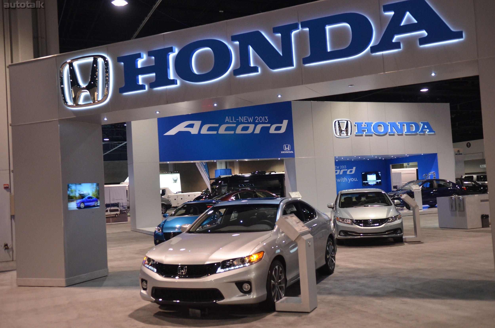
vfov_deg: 34.1
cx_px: 248
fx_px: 535
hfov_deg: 49.6
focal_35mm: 39
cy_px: 164
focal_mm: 26
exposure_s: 1/80
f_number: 2.8
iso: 1600
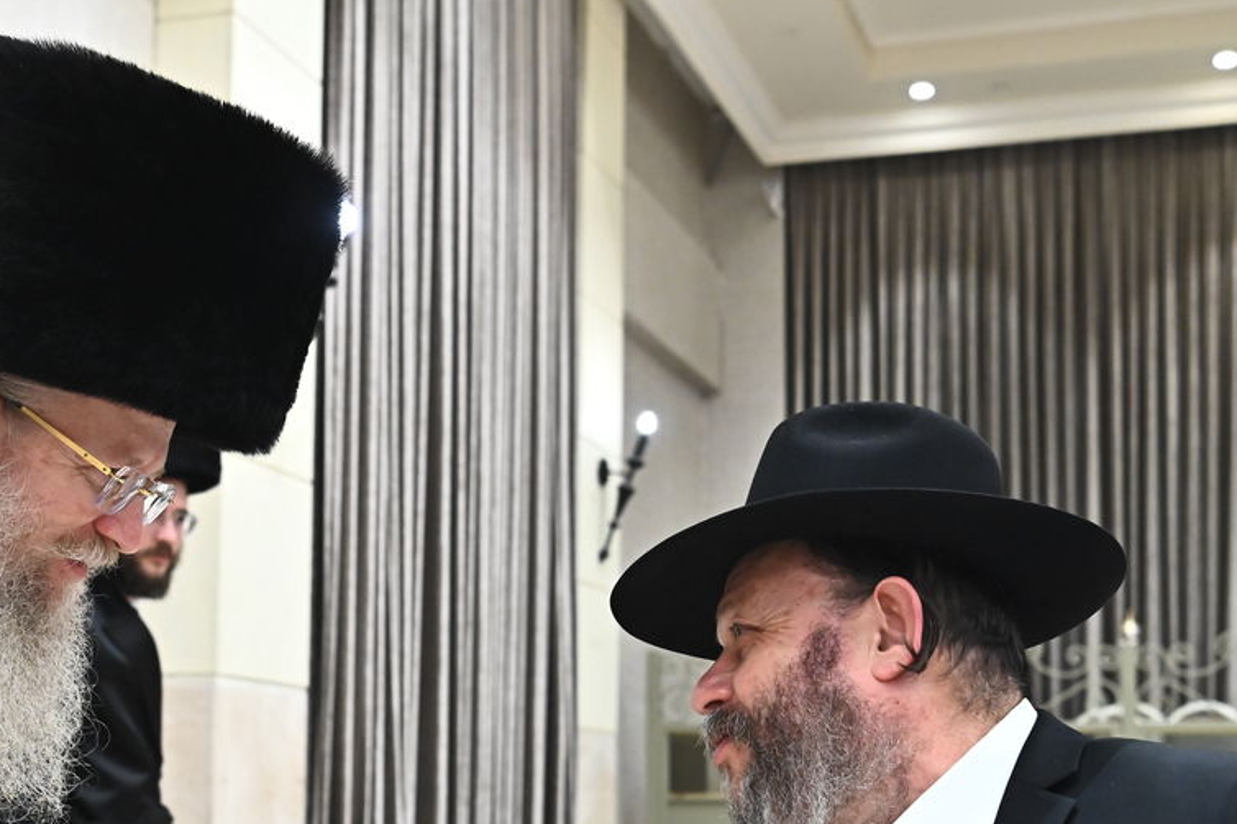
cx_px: 459
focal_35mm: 65
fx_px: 2232
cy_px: 661
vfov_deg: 20.7
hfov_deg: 30.8
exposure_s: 1/200
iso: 3200
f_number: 4.5
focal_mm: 35
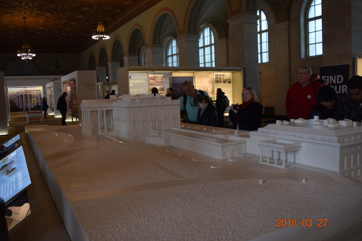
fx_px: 302
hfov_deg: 61.9
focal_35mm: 30
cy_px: 120
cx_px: 181
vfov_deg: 43.6
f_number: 4
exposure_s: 1/60
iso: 560
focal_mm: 20
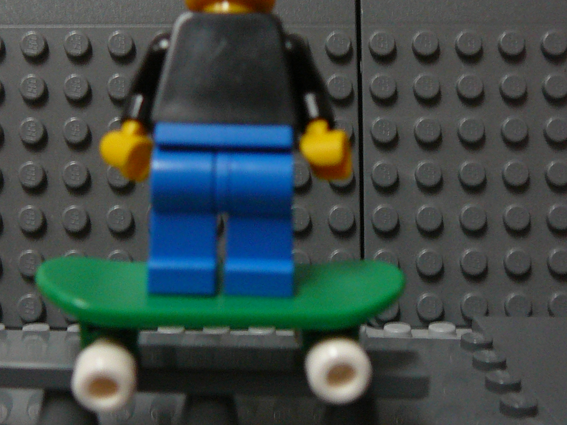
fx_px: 999
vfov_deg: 24.0
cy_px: 208
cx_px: 229
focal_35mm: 61
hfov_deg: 31.6
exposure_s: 1/8
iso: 200
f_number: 2.8
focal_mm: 5.2
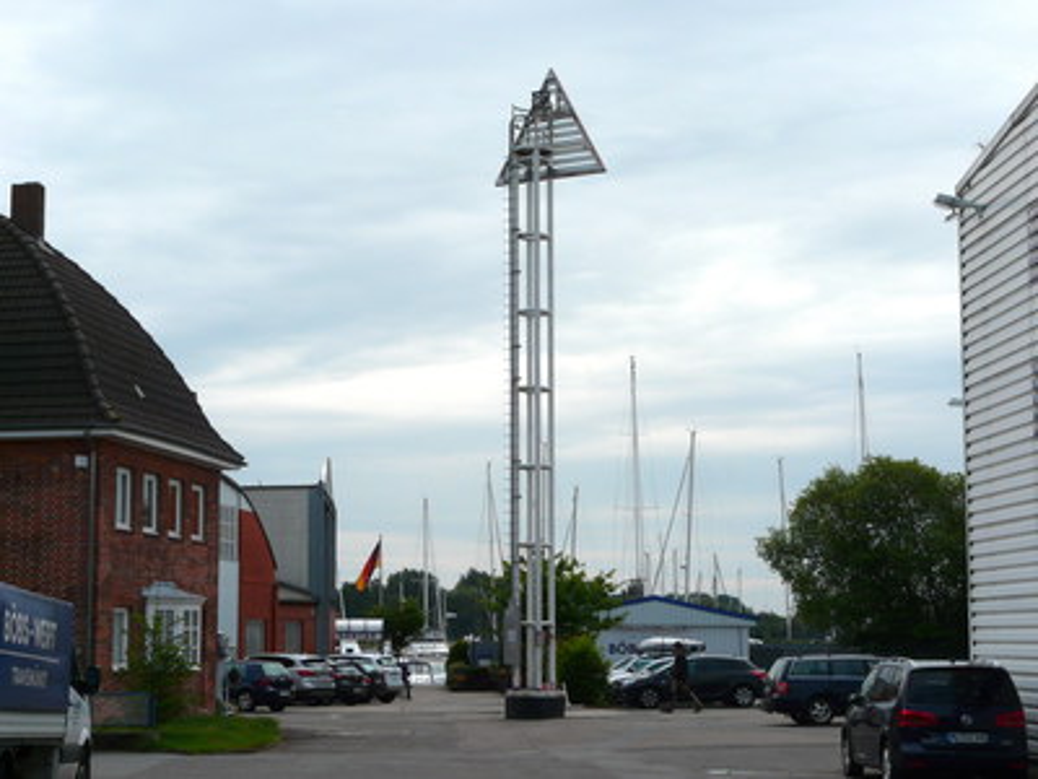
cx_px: 519
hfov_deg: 29.4
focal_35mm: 66
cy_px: 390
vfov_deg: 22.3
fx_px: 1979
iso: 100
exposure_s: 1/400
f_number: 7.1
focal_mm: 10.8
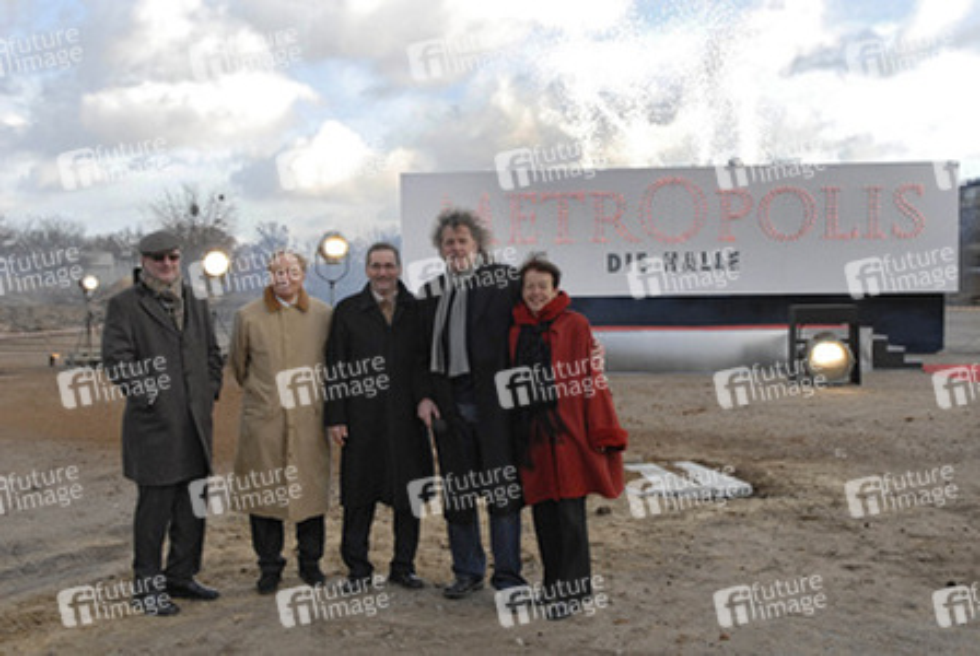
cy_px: 328
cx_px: 490
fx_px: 1063
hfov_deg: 49.5
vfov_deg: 34.3
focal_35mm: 39
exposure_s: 1/250
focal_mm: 26
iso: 400
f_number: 7.1
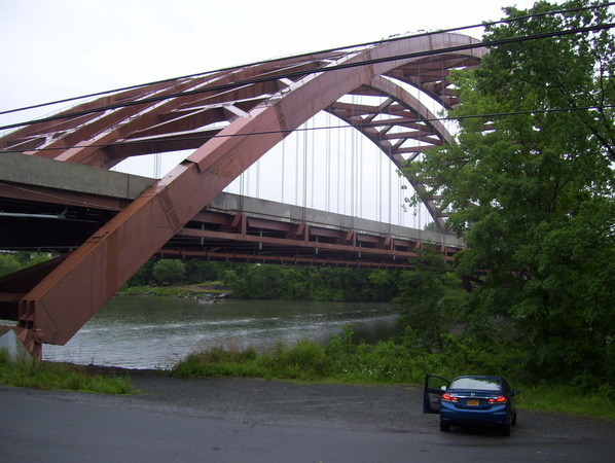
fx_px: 640
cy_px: 232
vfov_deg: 39.7
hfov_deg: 51.3
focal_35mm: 36
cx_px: 308
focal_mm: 6
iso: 80
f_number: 2.7
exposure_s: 1/320
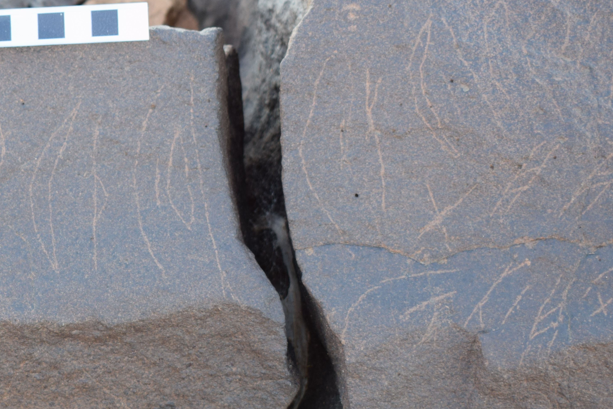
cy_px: 252
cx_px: 44
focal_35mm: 104
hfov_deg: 19.2
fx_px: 1771
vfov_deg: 13.2
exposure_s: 1/125
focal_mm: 34
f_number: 5.6
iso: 400
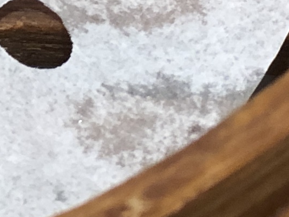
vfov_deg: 3.4
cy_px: -476
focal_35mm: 430
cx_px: -548
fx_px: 3592
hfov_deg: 4.4
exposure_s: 1/33
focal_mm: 6.6
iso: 25
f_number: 2.8
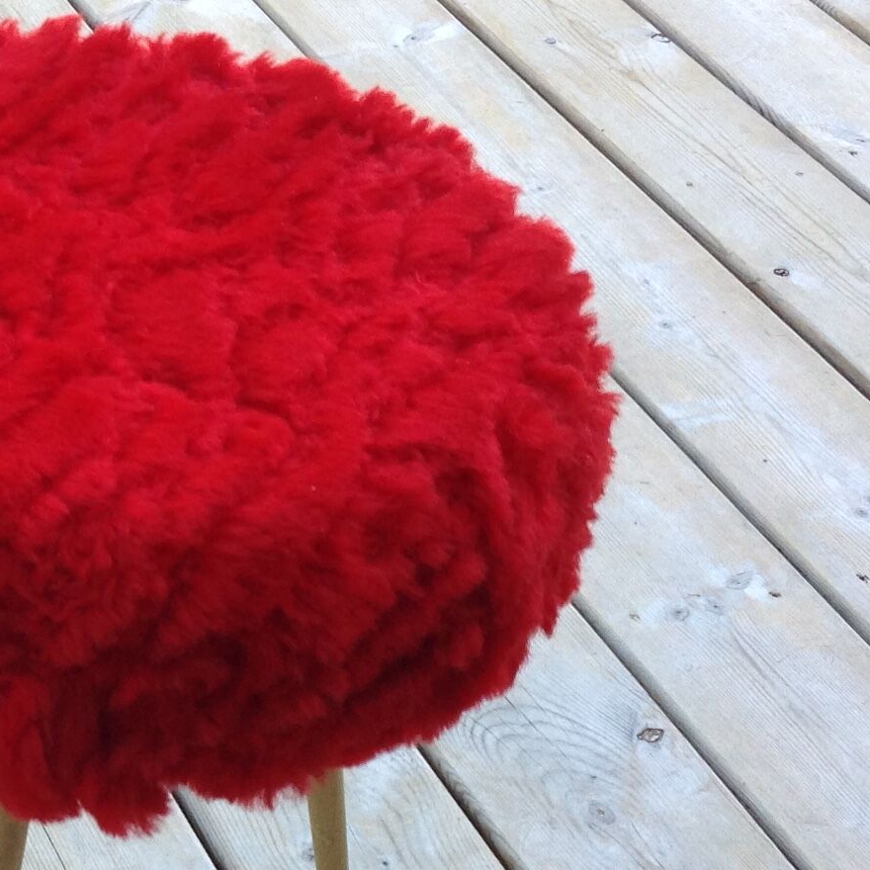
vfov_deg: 18.9
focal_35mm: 91
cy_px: 688
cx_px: -115
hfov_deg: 18.3
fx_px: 2588
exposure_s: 1/244
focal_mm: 4.28
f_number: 2.4
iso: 50
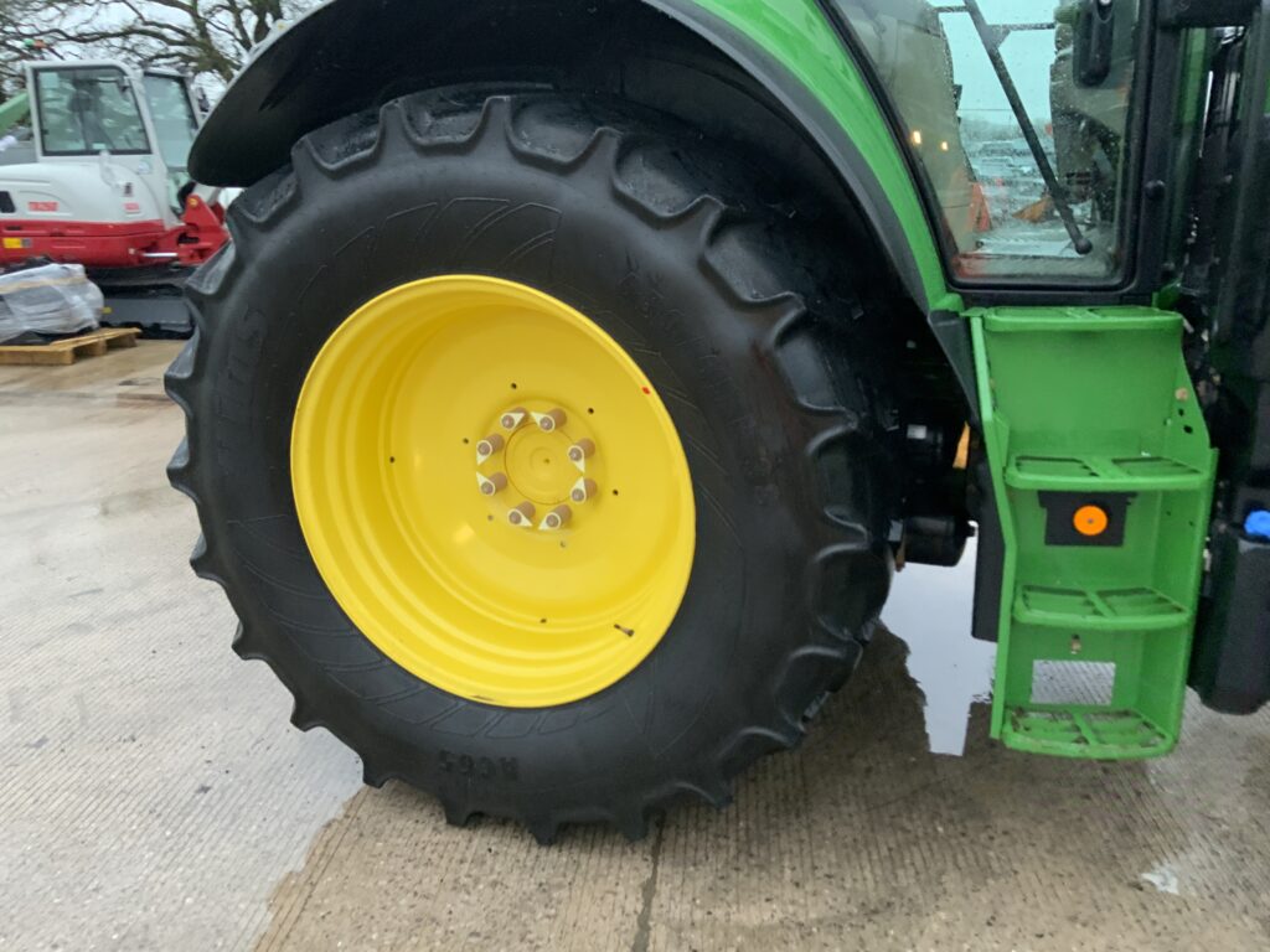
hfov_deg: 61.7
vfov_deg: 48.2
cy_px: 476
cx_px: 635
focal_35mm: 29
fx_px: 1064
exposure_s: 1/60
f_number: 1.8
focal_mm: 3
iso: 160
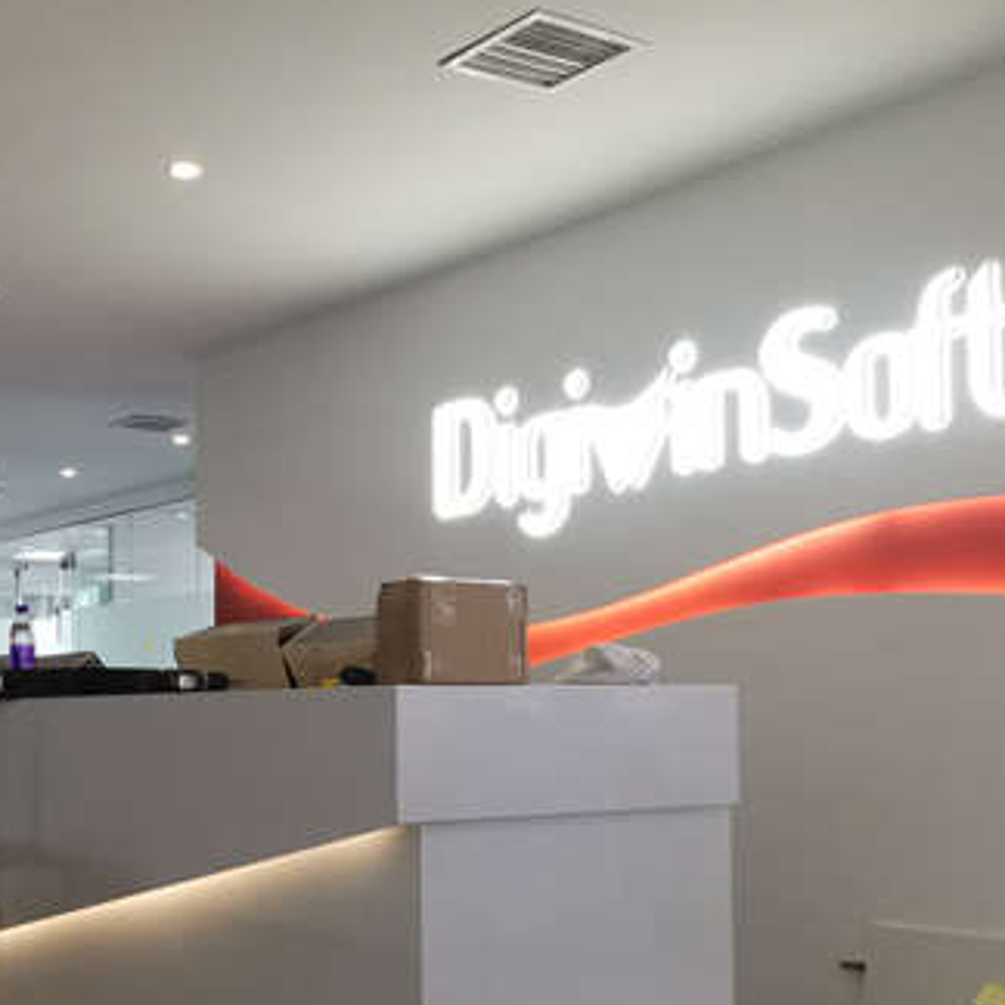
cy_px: 664
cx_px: 307
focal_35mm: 48
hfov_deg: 34.9
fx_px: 1577
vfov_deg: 35.0
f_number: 2.2
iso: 100
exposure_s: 1/100
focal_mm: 2.23
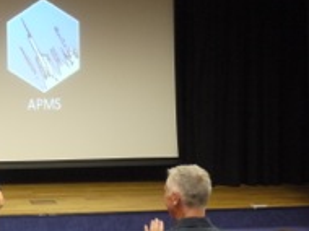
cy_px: 122
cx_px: -47
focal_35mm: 65
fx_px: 579
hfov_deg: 26.9
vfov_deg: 22.5
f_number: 2.5
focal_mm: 14
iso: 800
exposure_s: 1/50
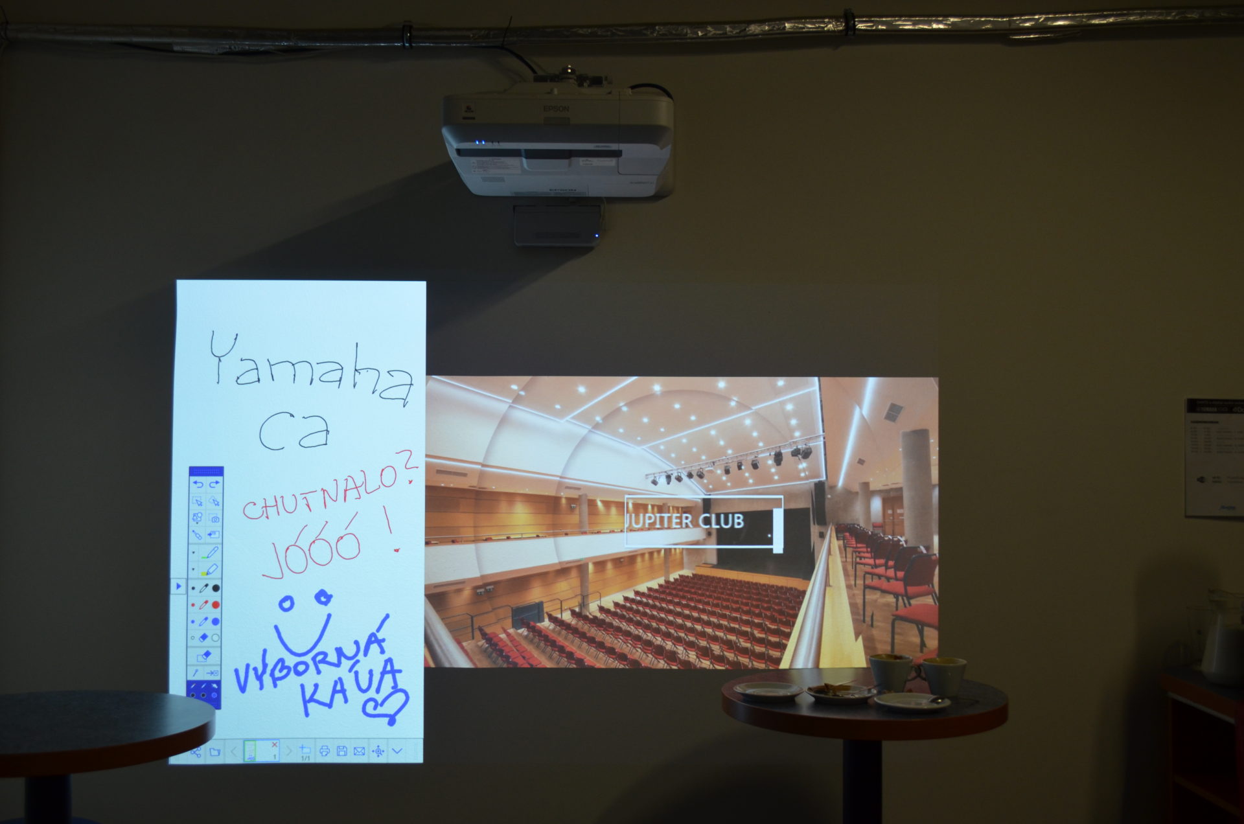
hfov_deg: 53.2
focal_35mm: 36
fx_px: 1242
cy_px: 412
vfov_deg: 36.7
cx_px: 622
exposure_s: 1/100
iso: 400
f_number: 5
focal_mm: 24
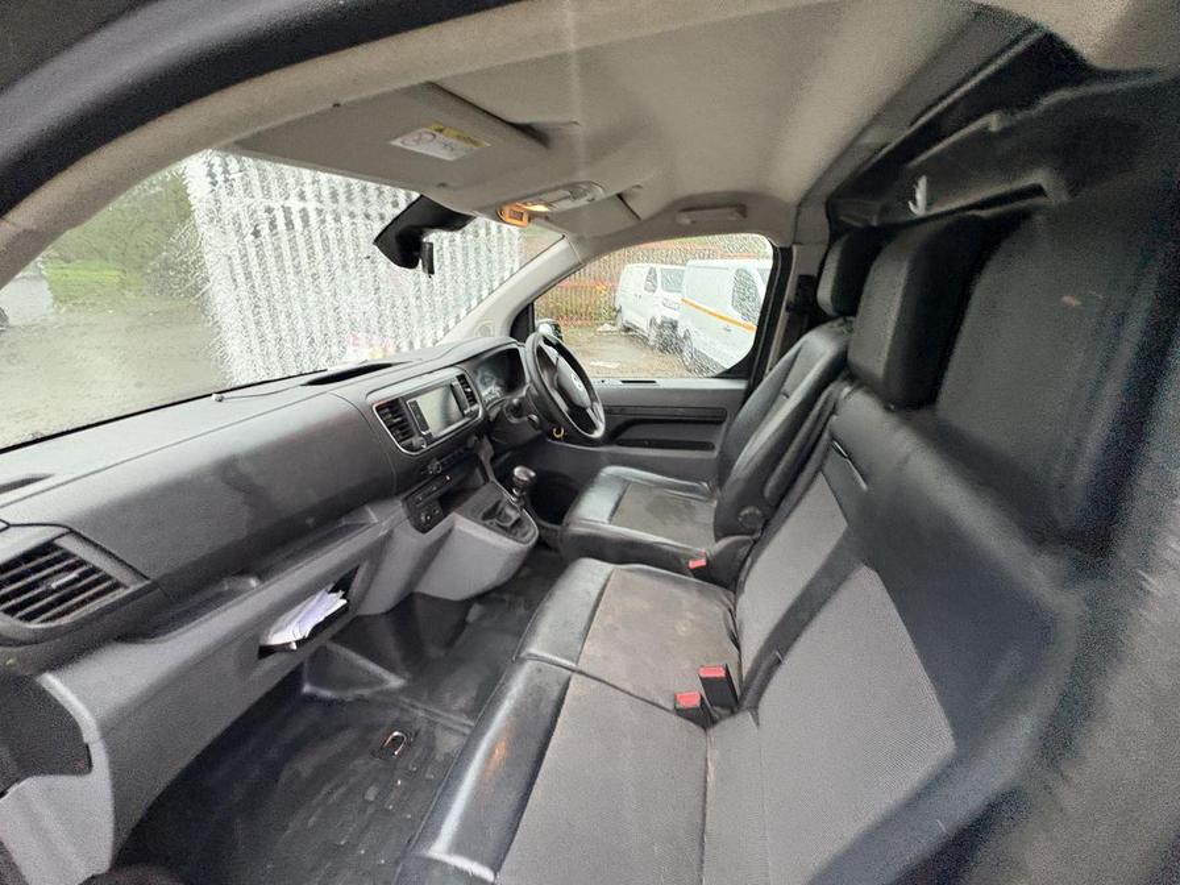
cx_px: 590
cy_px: 442
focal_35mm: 14
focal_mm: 2.22
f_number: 2.2
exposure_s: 1/60
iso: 640
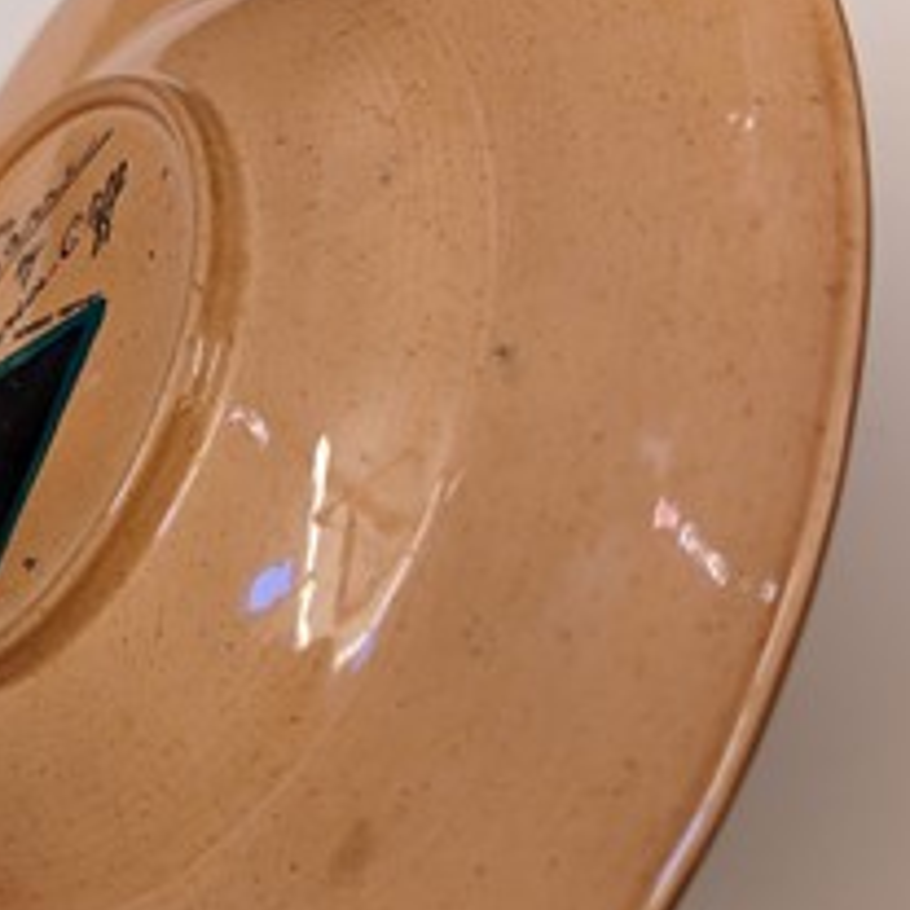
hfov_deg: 40.7
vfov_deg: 40.9
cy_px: 426
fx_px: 1219
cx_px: 354
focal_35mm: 41
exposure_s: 1/100
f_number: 1.85
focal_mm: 6.81
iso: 799
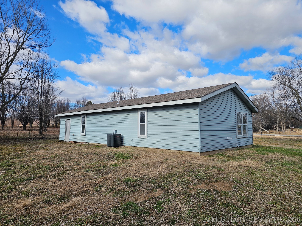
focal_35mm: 23
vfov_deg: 58.9
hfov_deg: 73.9
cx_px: 151
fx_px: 201
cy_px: 113
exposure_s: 1/924
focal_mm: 6.3
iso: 10
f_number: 1.7
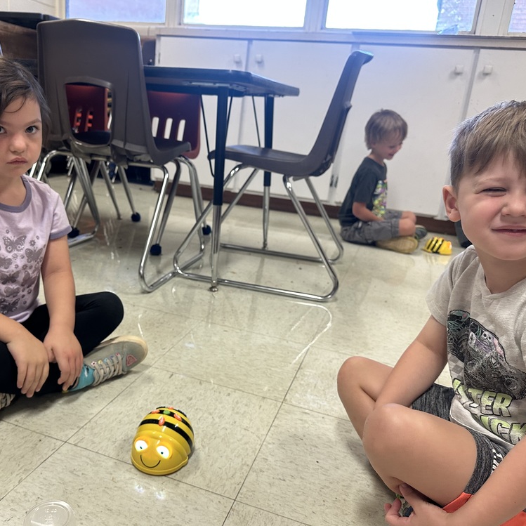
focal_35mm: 29
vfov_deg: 55.6
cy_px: 268
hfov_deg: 55.3
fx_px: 499
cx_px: 213
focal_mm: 6.86
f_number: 1.78
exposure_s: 1/120
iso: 200
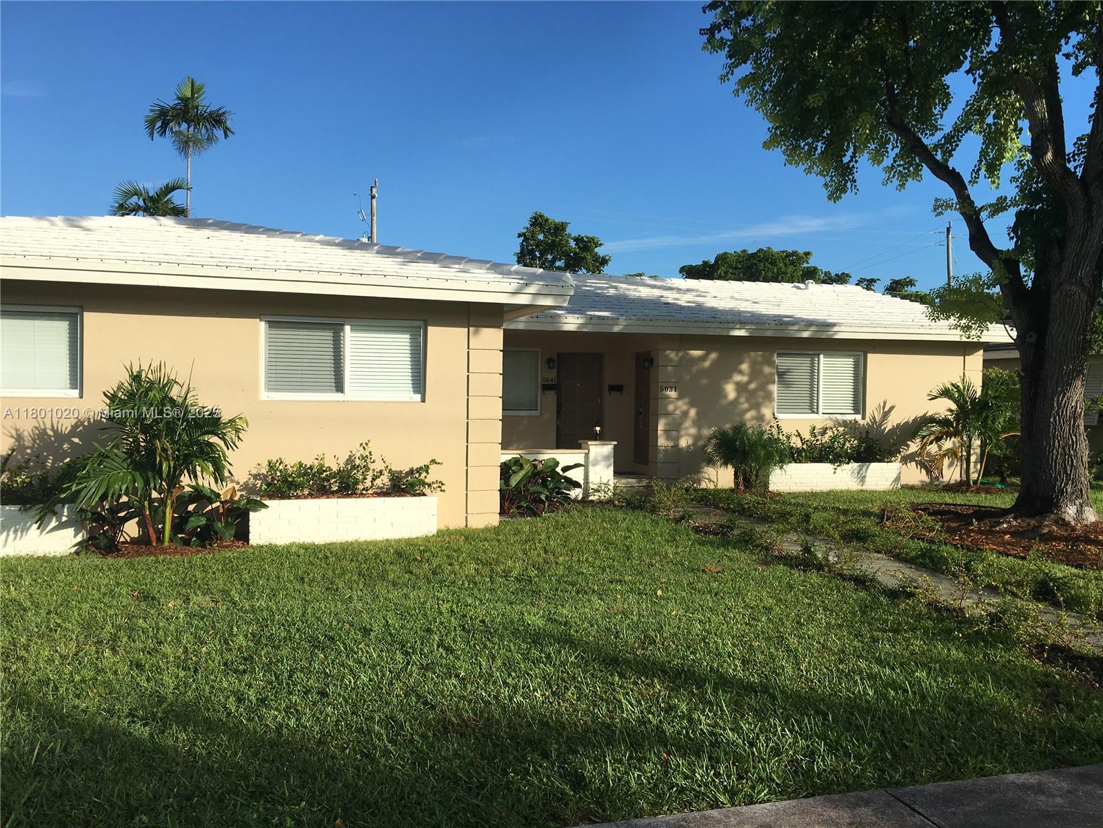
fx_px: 924
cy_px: 414
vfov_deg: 48.2
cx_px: 552
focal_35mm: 29
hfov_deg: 61.7
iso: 25
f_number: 2.2
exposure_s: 1/1876
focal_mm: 4.15
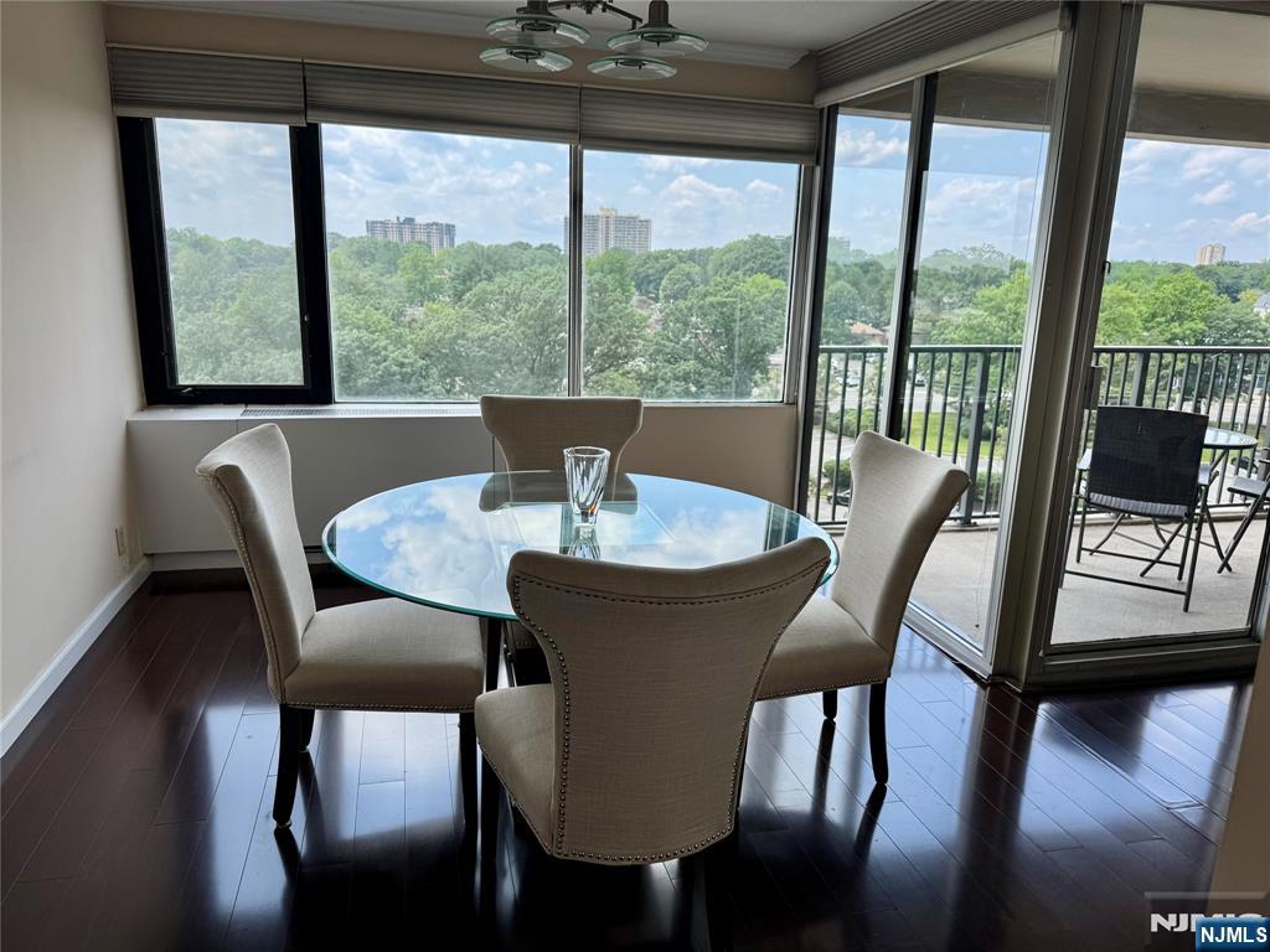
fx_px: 881
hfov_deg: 71.6
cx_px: 635
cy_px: 476
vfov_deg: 56.8
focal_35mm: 24
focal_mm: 6.76
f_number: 1.78
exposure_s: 1/1193
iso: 80
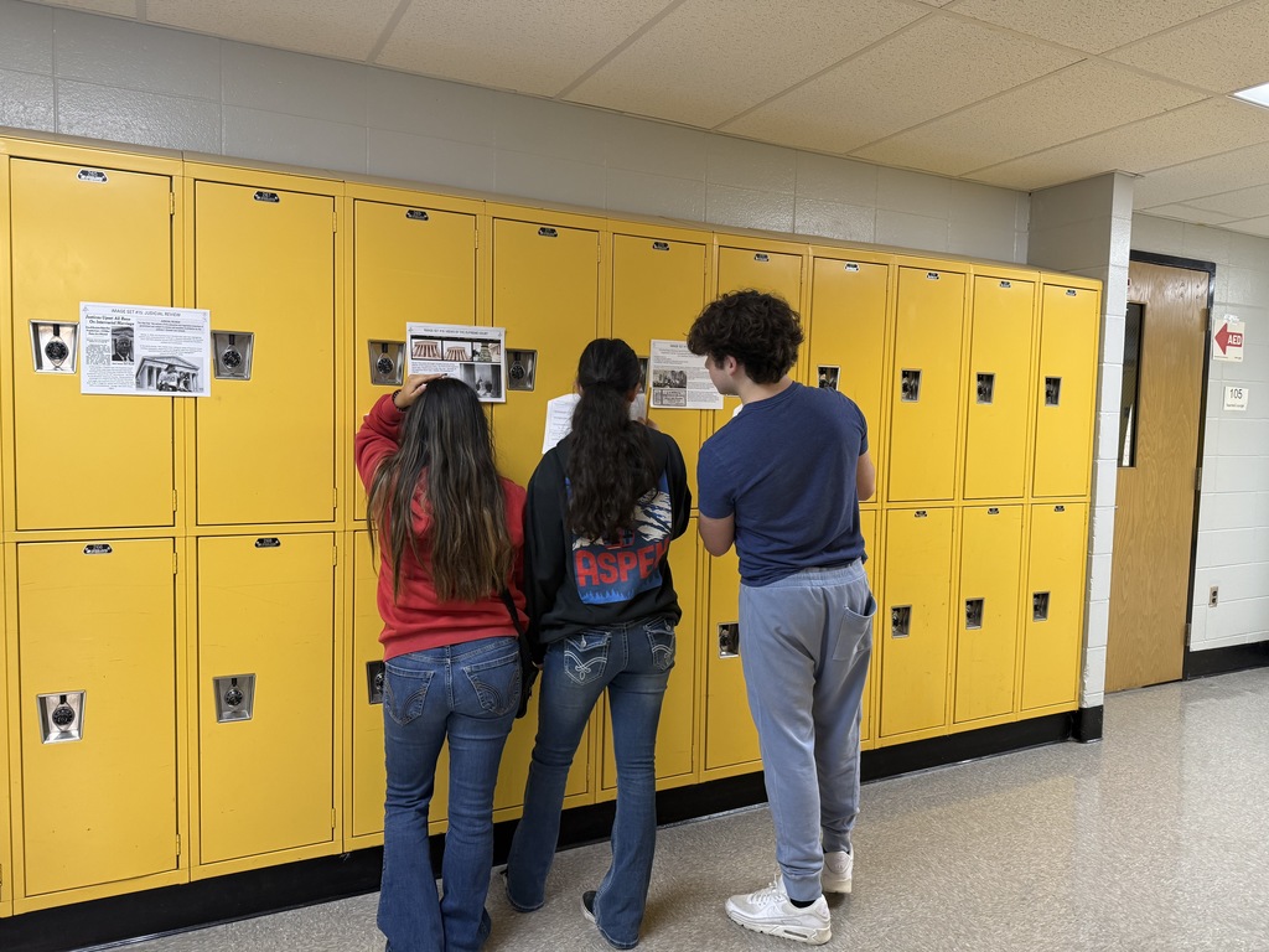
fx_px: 880
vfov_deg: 56.8
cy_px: 476
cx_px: 634
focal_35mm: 24
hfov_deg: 71.6
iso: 160
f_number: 1.78
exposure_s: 1/60
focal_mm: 6.76
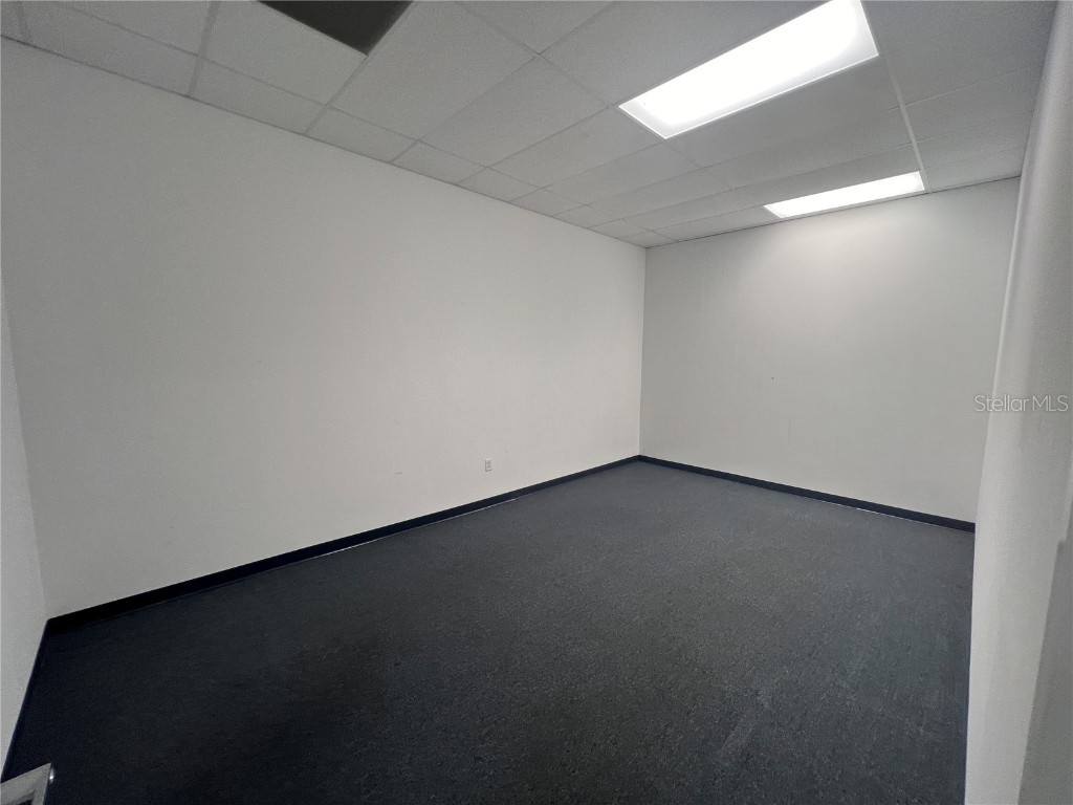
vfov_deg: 89.9
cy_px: 402
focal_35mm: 13
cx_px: 536
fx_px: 403
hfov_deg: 106.2
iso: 80
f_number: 1.8
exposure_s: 1/120
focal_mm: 1.57
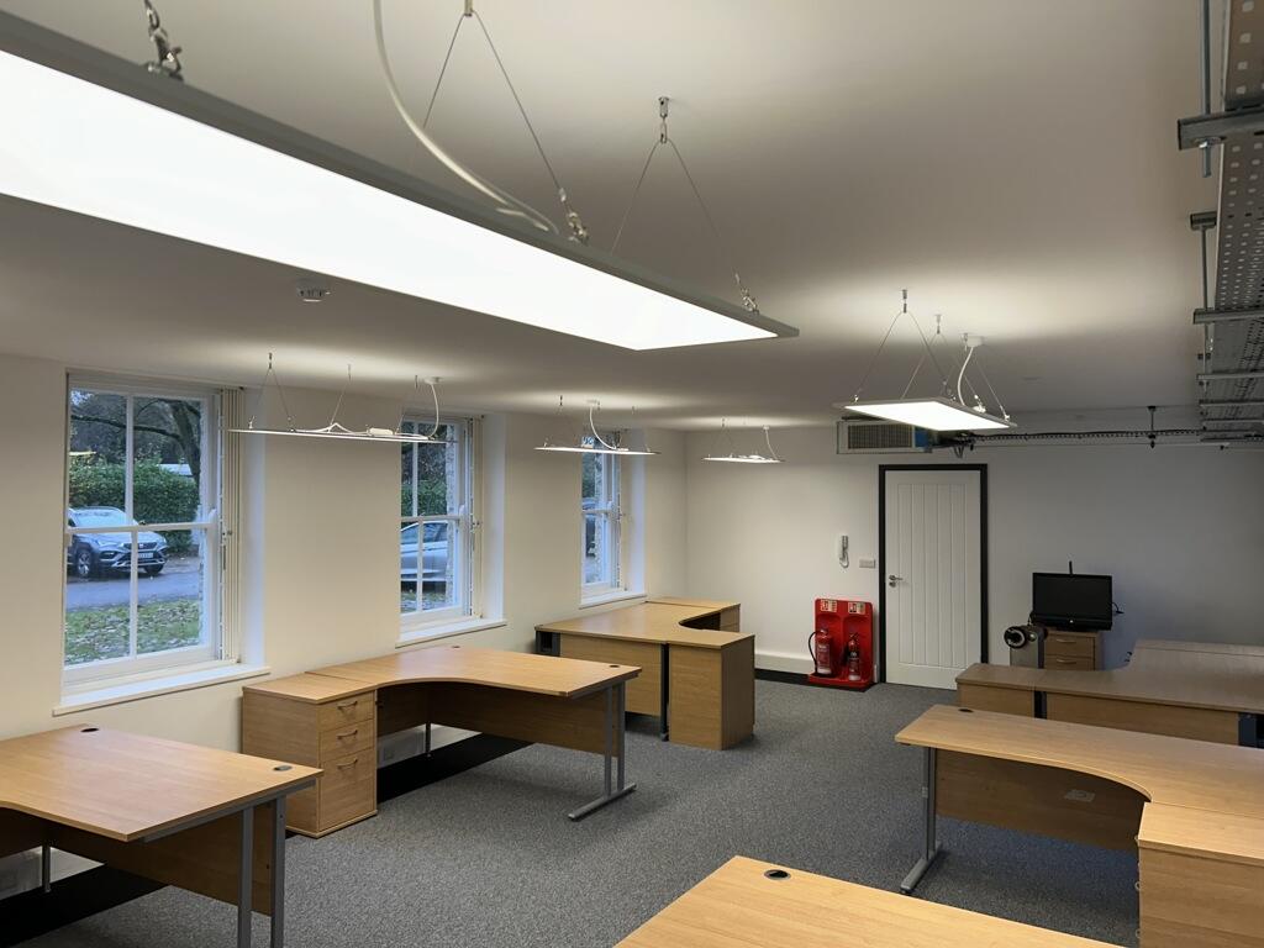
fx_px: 949
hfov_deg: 67.3
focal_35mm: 26
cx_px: 632
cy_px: 474
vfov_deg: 53.1
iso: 64
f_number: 1.5
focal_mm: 5.7
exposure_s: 1/100
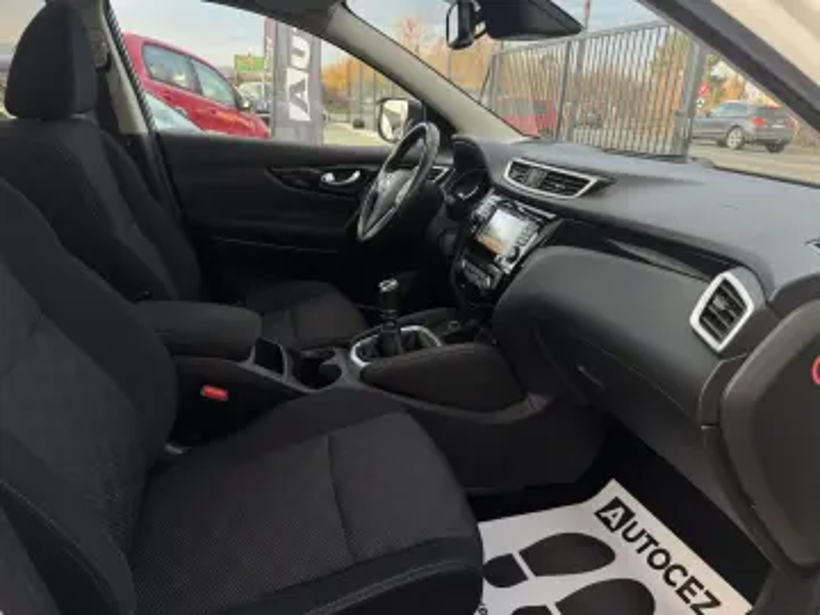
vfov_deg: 56.8
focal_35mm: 24
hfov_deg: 71.6
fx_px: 569
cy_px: 308
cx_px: 410
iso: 125
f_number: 1.78
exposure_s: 1/121
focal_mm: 6.76
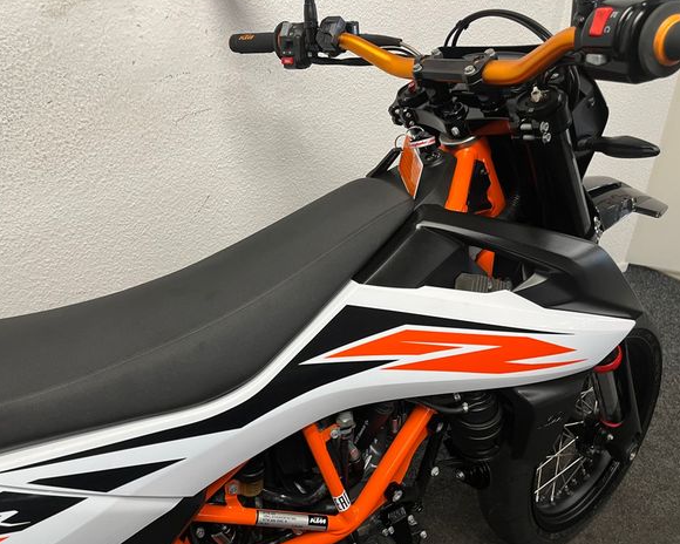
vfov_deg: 51.5
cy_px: 271
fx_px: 564
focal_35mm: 28
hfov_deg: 62.1
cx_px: 312
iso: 64
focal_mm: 5.1
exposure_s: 1/50
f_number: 1.6
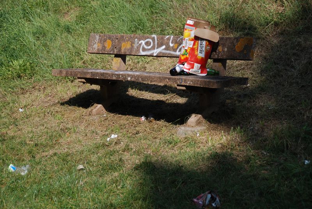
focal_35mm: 117
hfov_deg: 17.5
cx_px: 156
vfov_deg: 11.8
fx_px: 1016
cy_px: 104
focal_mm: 78
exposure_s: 1/500
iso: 110
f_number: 5.6
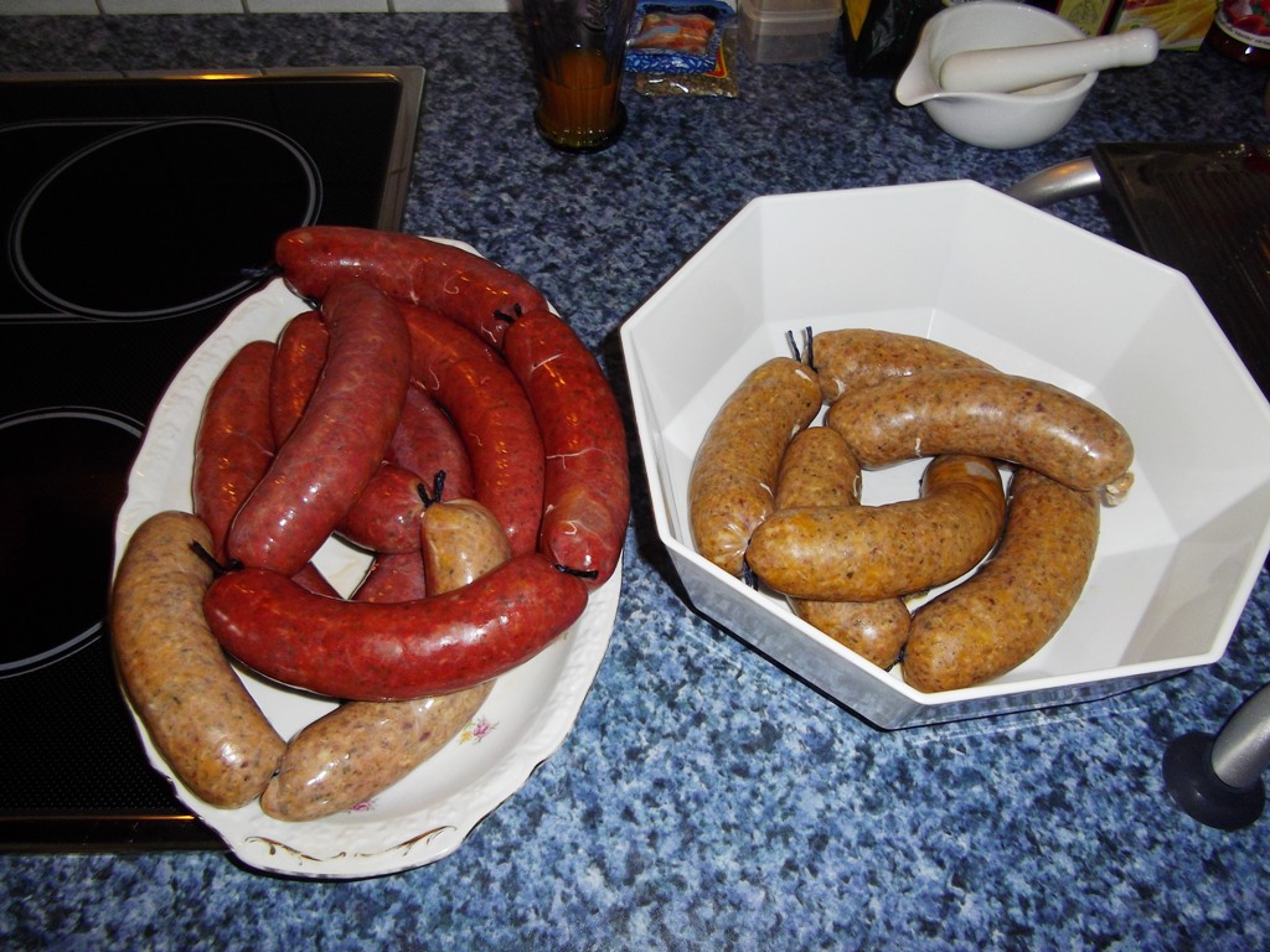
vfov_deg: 51.4
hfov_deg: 65.3
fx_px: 991
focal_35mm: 27
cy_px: 476
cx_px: 635
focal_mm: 4.9
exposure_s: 1/50
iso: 100
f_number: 3.2
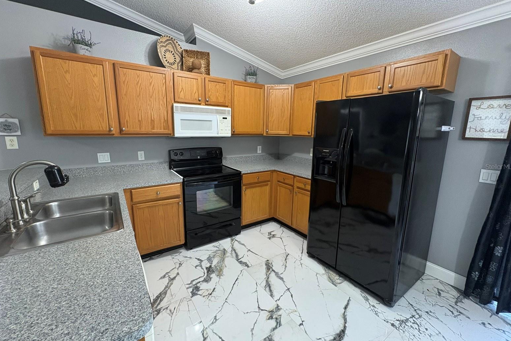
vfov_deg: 77.3
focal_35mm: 15
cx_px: 253
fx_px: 213
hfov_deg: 100.4
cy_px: 166
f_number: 2.2
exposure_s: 1/60
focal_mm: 2.22
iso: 400
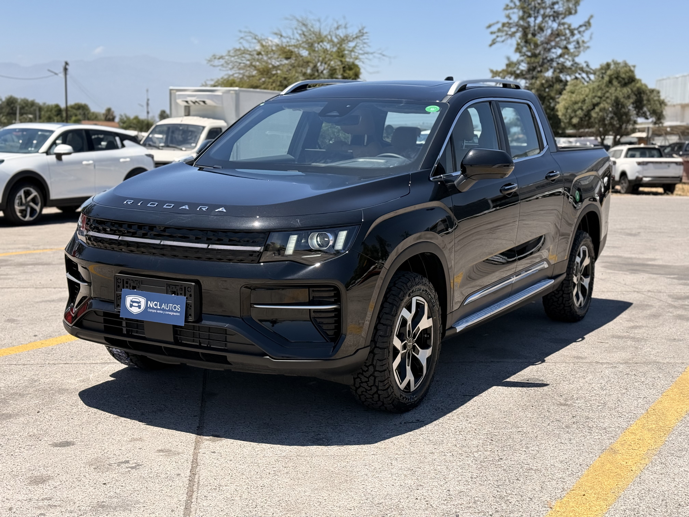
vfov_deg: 30.3
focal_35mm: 48
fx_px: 955
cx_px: 344
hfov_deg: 39.7
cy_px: 258
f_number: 1.78
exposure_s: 1/4878
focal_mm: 6.76
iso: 100
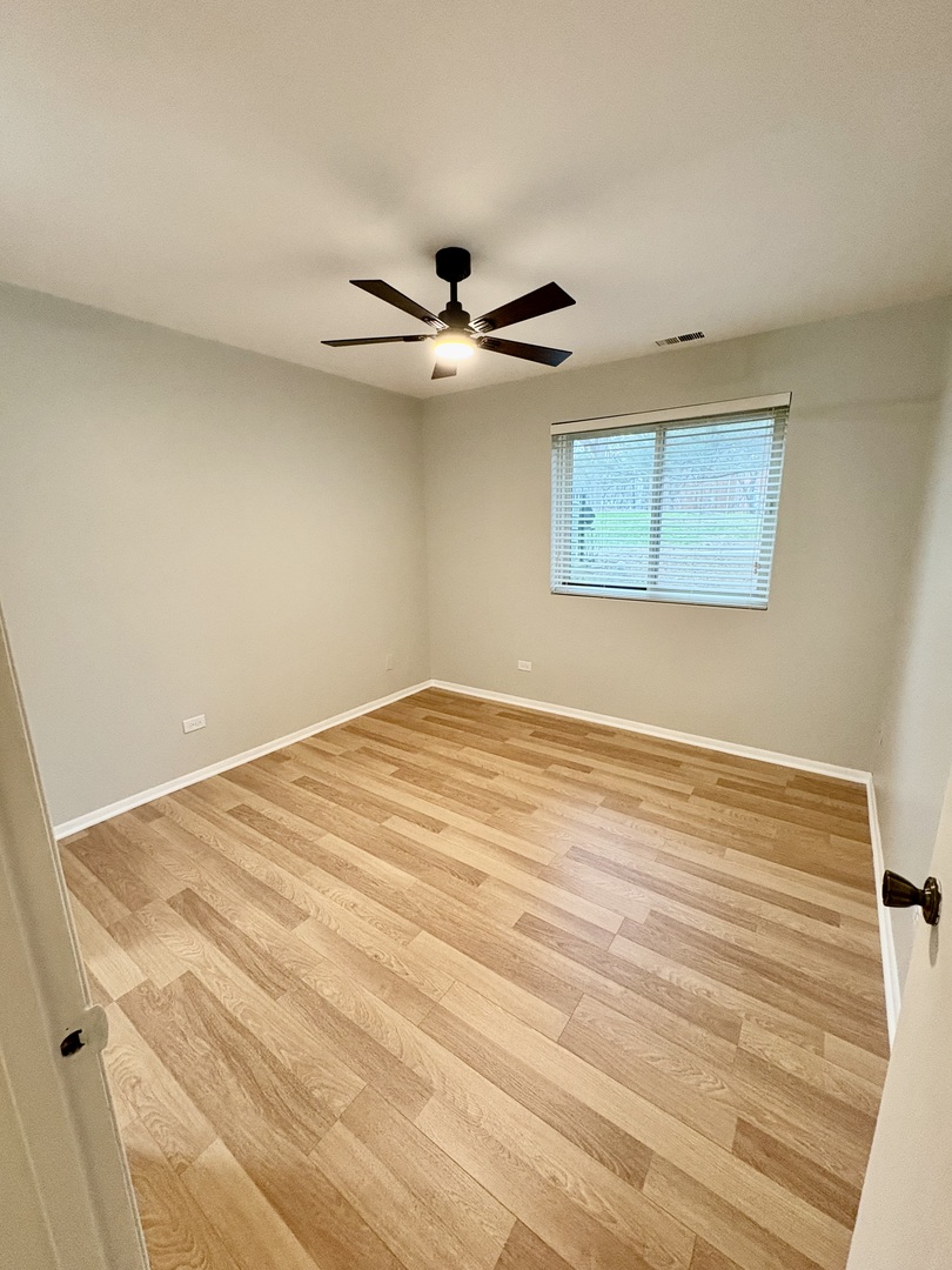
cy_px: 635
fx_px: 513
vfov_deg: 102.1
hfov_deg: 85.7
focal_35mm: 14
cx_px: 476
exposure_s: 1/60
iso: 400
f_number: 2.2
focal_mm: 2.22
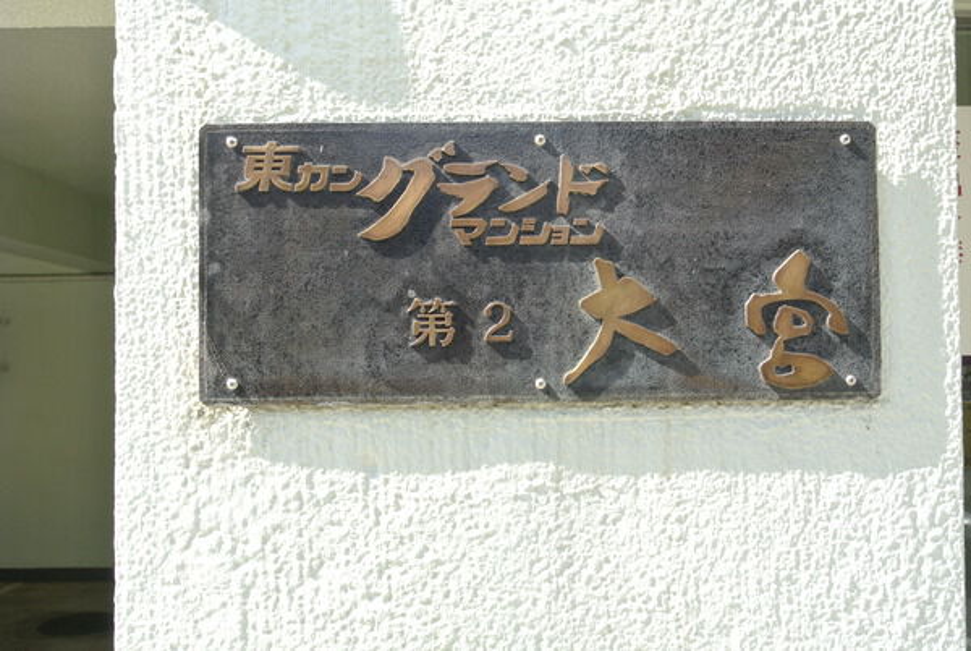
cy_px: 326
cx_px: 486
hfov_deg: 54.4
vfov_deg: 38.0
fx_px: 945
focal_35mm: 35
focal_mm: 13
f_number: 5.6
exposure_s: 1/200
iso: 200
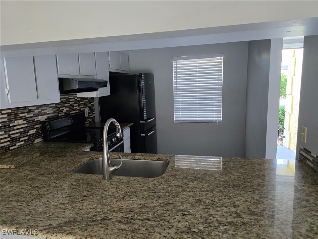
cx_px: 159
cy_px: 120
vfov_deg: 58.9
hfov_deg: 73.9
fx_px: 211
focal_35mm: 23
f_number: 1.7
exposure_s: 1/120
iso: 800
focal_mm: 6.3
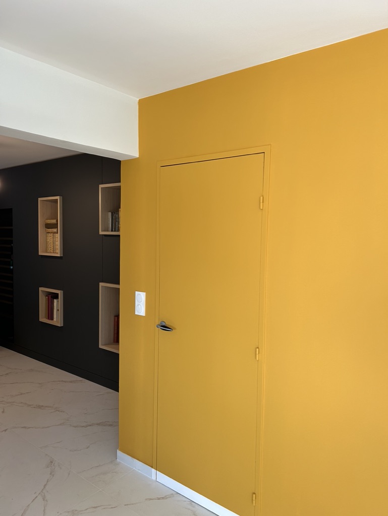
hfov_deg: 53.1
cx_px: 194
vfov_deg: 67.3
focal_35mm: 26
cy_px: 258
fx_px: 388
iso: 64
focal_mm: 5.7
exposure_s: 1/121
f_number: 1.5
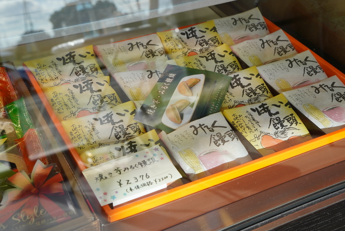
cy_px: 116
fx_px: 518
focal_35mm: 54
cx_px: 172
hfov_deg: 36.8
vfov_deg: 25.1
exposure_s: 1/250
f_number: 7.1
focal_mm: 36
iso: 400
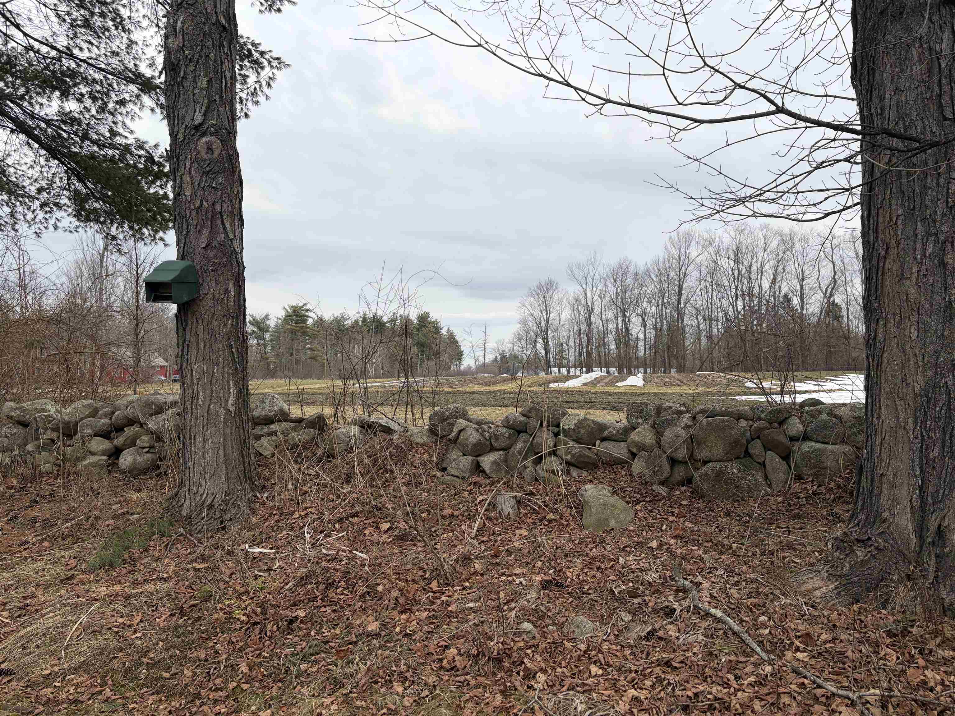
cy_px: 358
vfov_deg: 53.1
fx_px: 717
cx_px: 478
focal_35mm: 26
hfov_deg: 67.3
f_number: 1.6
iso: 50
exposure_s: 1/3279
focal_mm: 5.96
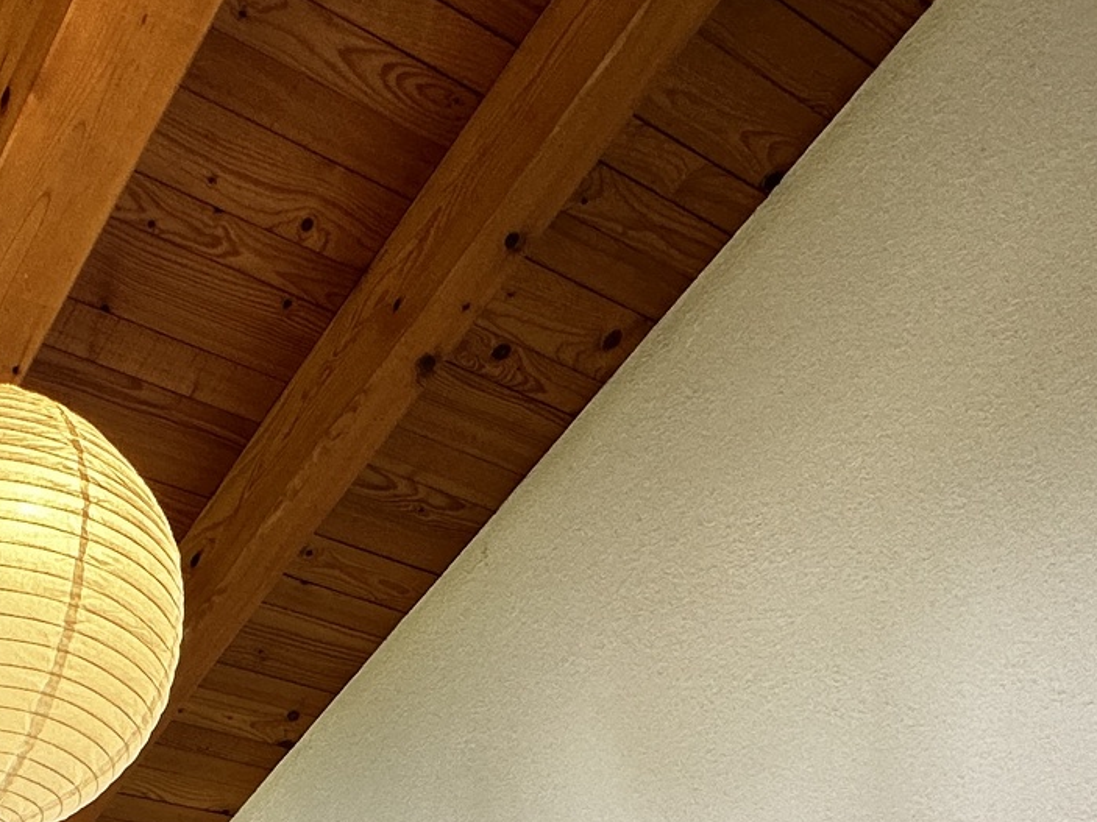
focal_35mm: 51
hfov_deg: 34.2
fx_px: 1616
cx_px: 2
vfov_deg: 21.6
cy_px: 1366
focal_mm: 2.22
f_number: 2.2
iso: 125
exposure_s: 1/100
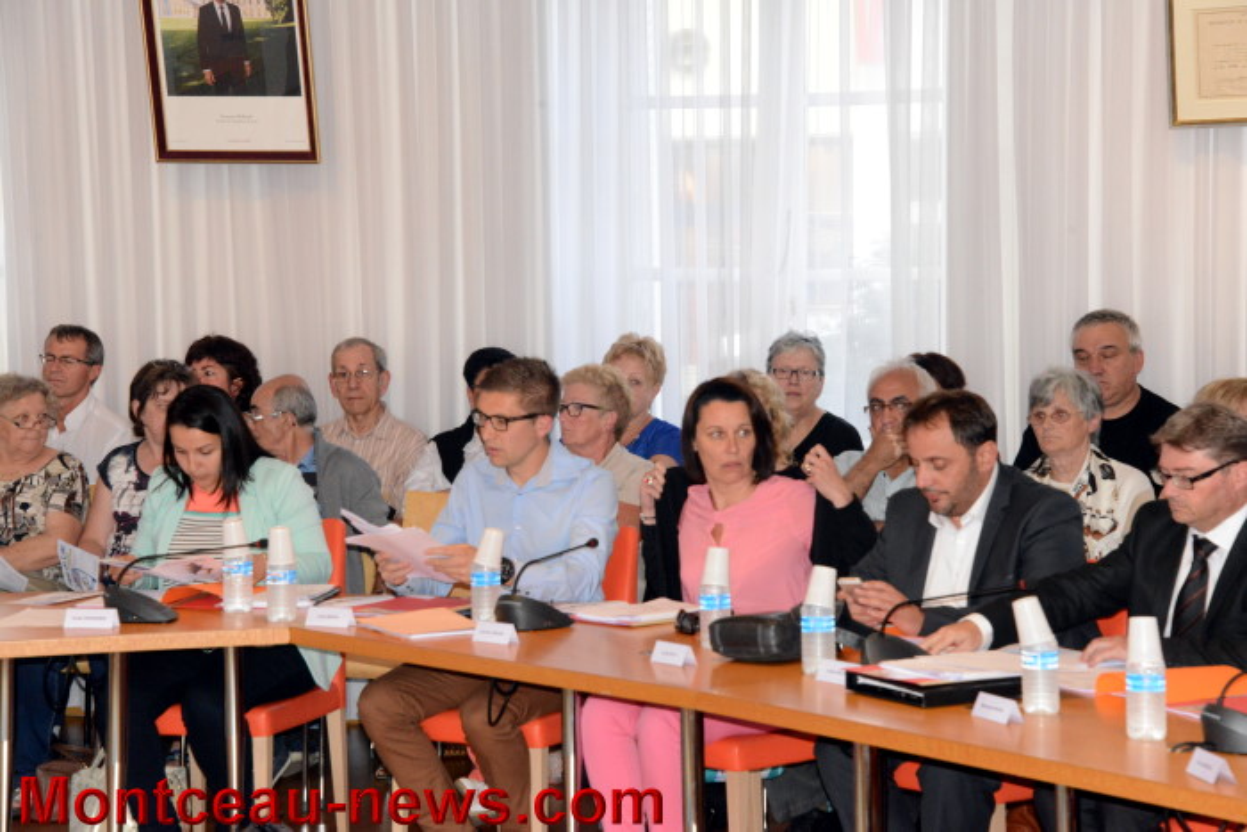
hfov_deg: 19.5
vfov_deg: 13.0
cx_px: 624
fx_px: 3638
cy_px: 416
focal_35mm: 105
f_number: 9
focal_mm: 105
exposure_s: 1/250
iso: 6400
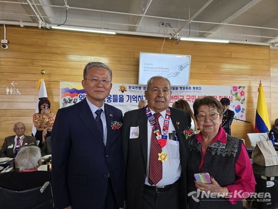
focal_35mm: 23
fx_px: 185
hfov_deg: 73.9
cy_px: 104
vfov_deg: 58.9
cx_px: 139
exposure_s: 1/120
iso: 125
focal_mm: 6.3
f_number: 1.7
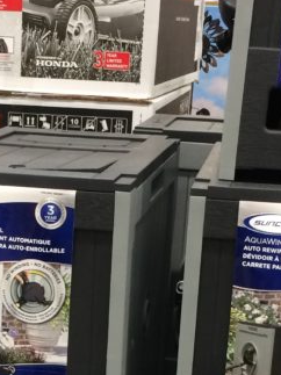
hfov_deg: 16.0
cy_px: 380
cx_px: 63
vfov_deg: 20.6
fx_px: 996
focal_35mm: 92
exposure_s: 1/30
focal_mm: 4.15
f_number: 2.2
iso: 100
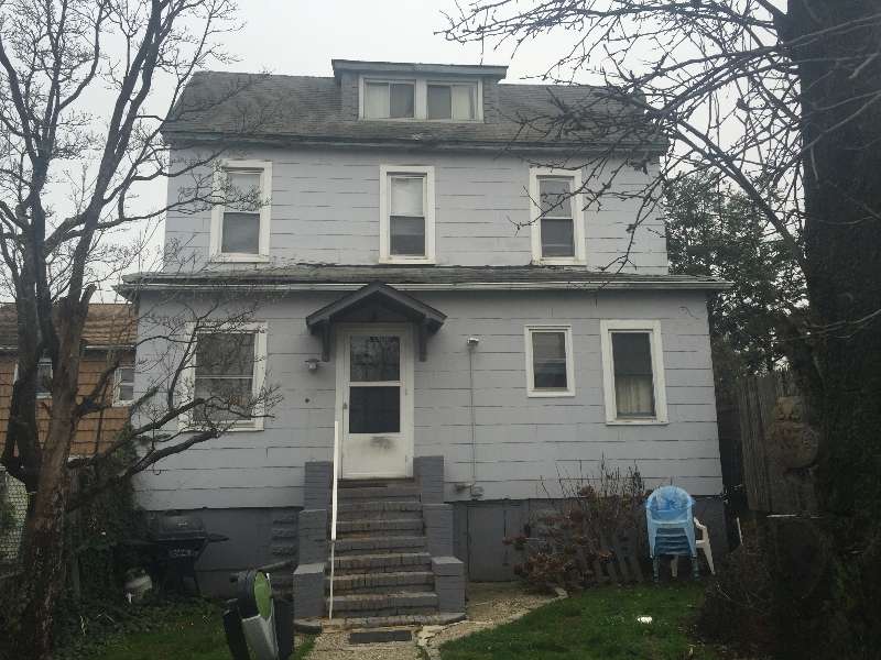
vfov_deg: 48.2
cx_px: 440
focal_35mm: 29
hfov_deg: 61.7
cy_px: 330
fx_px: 738
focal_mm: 4.15
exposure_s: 1/222
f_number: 2.2
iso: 32
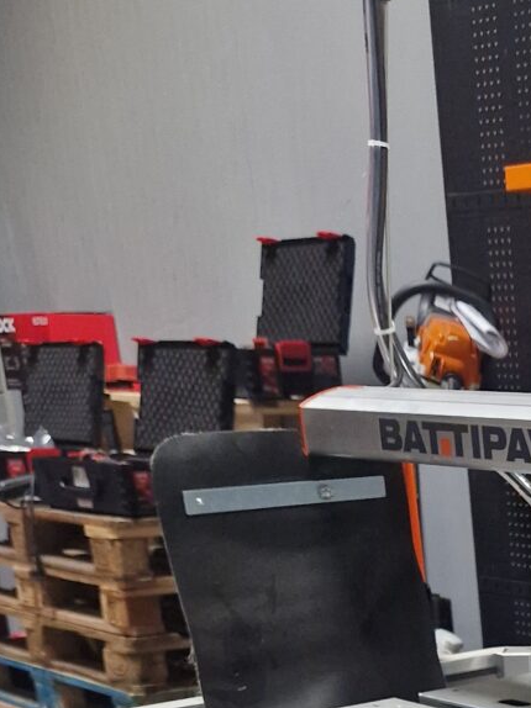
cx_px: 785
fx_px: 1576
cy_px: 1076
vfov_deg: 21.2
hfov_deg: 17.3
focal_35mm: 77
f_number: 1.8
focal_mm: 5.4
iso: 500
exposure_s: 1/100
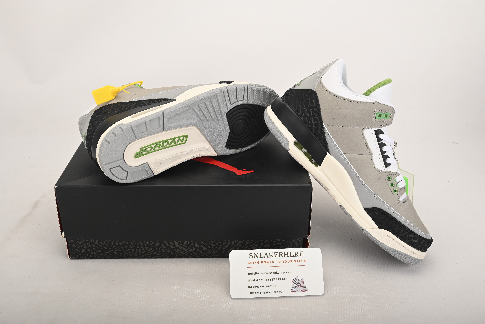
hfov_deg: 51.9
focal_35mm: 37
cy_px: 162
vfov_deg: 36.0
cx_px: 242
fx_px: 499
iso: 100
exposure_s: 1/200
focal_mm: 37
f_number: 13
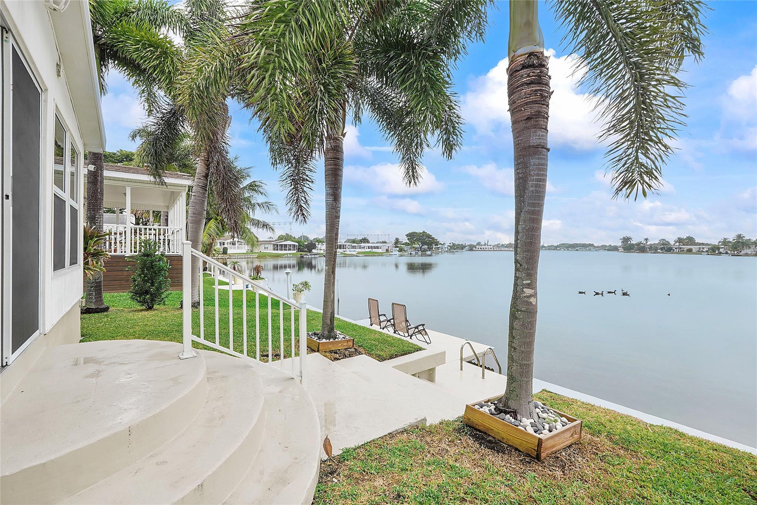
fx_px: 315
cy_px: 252
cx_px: 378
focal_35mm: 15
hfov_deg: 100.4
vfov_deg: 77.3
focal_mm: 10
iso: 200
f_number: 8
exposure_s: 1/200
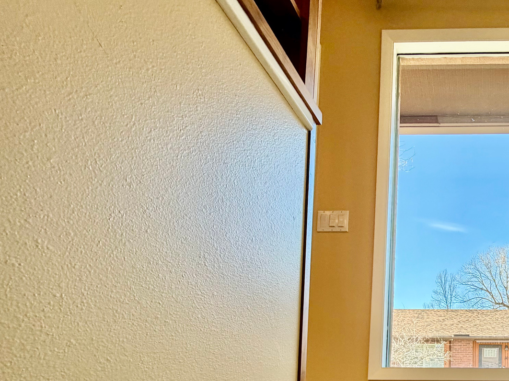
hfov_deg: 54.2
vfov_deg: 45.2
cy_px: 361
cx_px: 485
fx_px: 397
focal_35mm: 27
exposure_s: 1/120
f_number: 2.2
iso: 160
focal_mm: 2.22
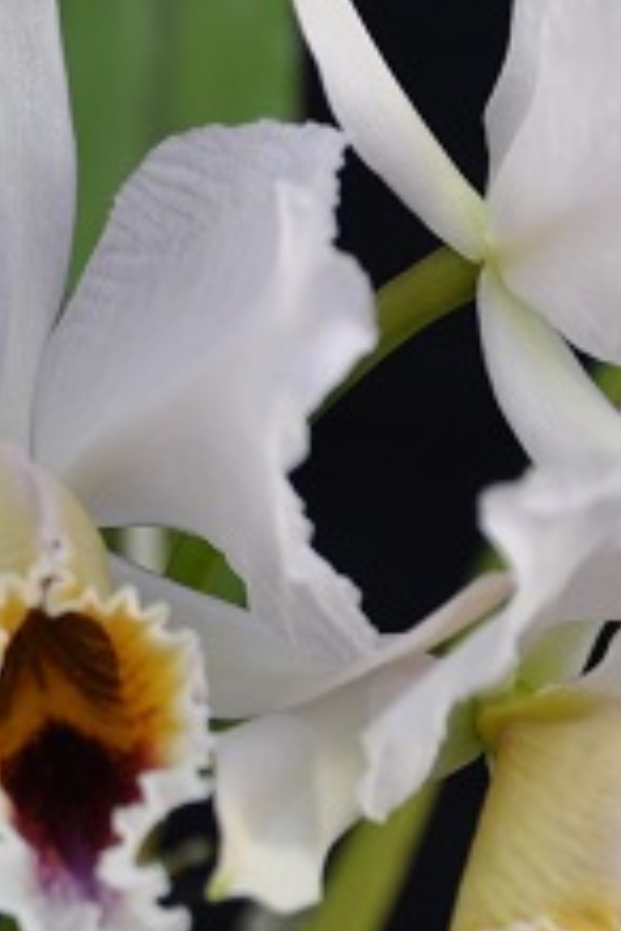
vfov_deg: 7.7
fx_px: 6892
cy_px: 455
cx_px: 30
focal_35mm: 266
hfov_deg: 5.2
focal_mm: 65
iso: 400
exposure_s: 1/125
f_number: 7.1
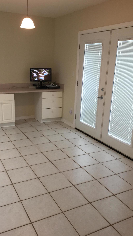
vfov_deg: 61.0
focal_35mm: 32
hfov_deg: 36.5
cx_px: 52
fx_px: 201
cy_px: 118
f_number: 2.2
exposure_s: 1/30
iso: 50
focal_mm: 4.15
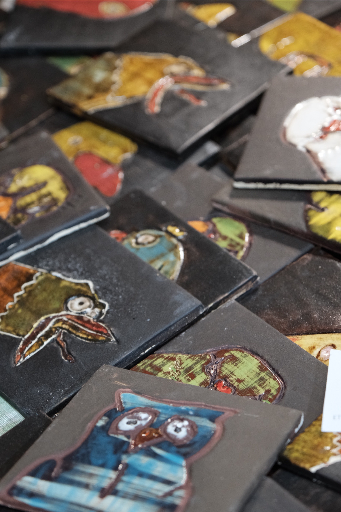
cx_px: 170
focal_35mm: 105
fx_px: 1492
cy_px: 256
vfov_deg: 19.5
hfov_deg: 13.0
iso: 1600
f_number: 4
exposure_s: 1/60
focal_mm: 69.8
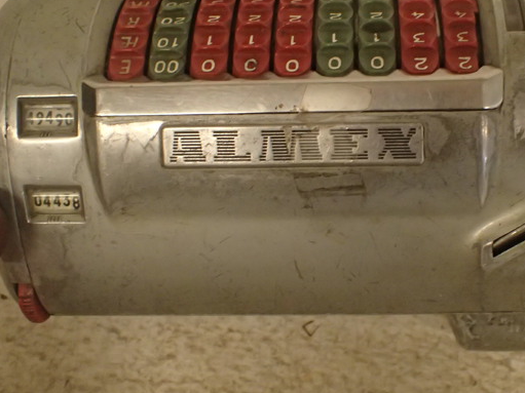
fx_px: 713
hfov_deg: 40.0
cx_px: 343
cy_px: 169
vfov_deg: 30.8
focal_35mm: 47
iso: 800
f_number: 2.3
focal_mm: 5.5
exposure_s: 1/60
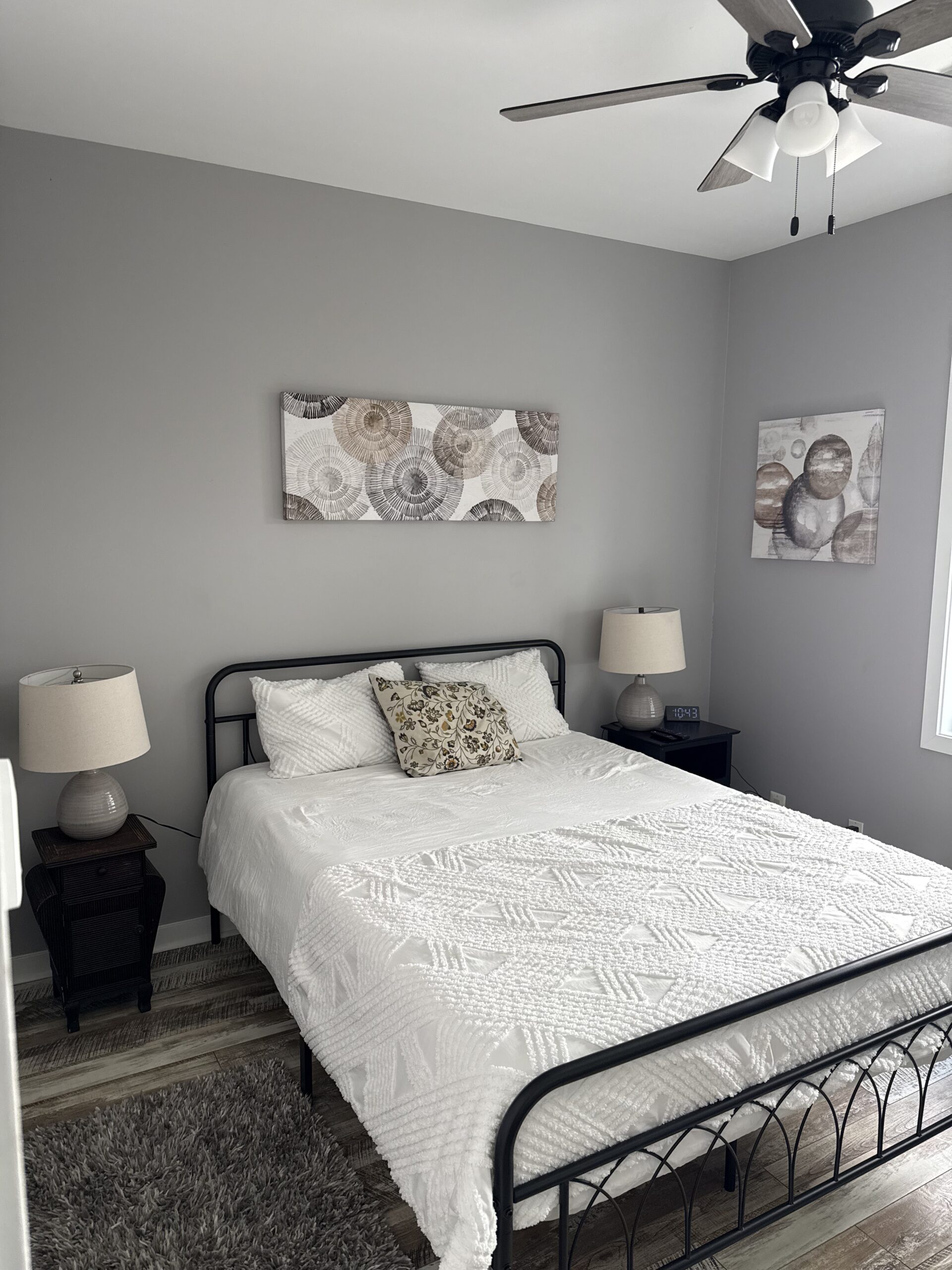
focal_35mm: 24
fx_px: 880
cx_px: 476
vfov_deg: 71.6
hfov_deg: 56.8
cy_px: 635
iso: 160
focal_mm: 6.76
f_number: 1.78
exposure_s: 1/121
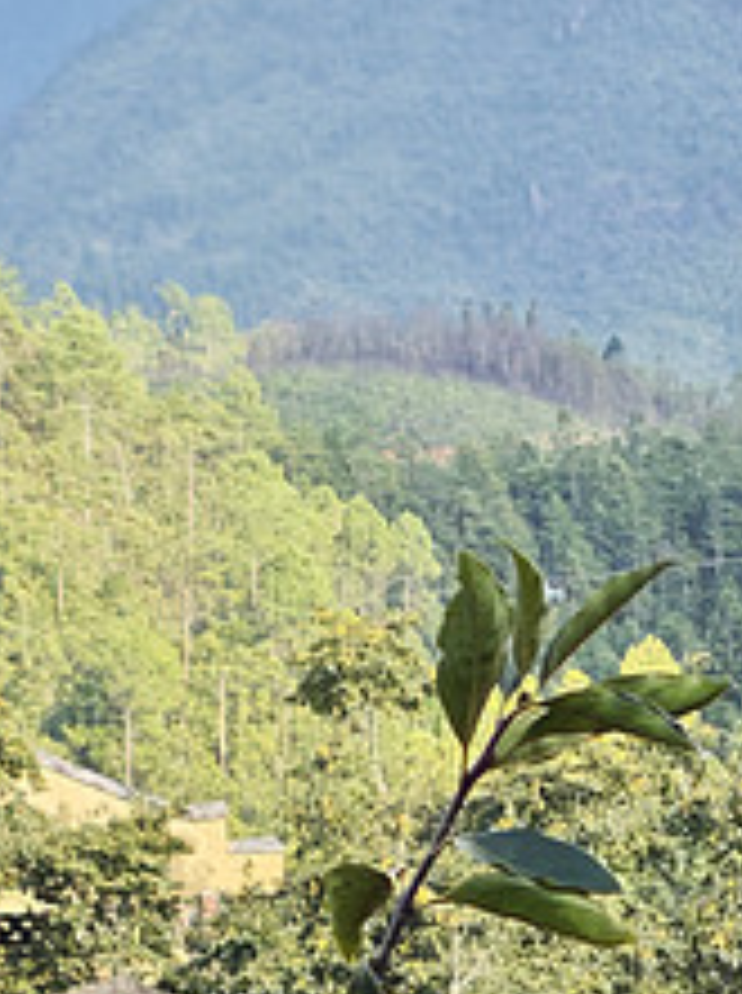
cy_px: 1426
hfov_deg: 5.4
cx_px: 1106
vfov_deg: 7.2
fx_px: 7796
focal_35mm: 272
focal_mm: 6.68
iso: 50
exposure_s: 1/926
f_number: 1.44
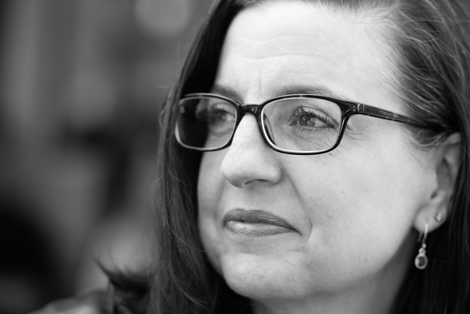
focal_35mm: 105
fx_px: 1371
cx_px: 235
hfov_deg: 19.4
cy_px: 157
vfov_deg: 13.1
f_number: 4
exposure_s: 1/250
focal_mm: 105
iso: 400
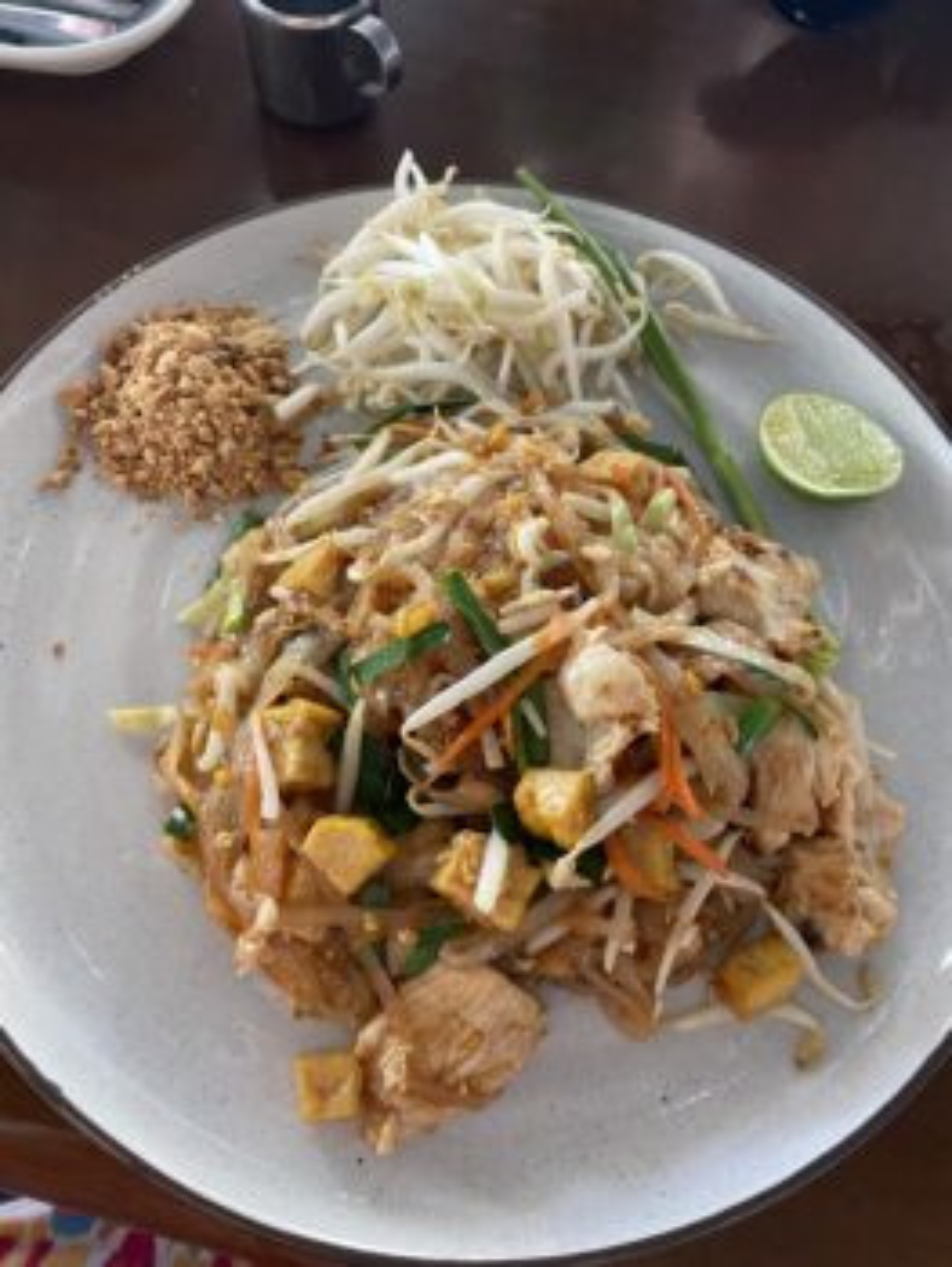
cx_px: 476
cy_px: 634
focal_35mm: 26
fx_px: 952
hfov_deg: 53.1
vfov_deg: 67.3
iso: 400
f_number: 1.8
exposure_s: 1/59
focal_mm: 4.25
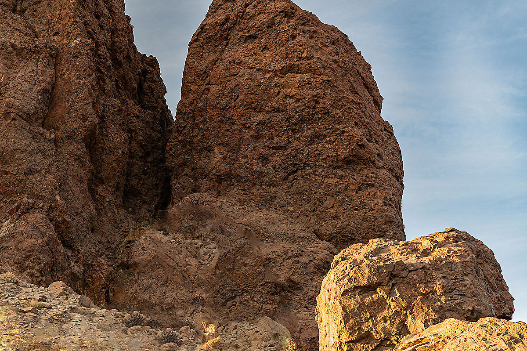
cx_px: 65
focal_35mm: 48
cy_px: 96
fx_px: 702
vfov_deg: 27.7
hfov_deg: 38.6
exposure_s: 1/30
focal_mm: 24
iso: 100
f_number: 8
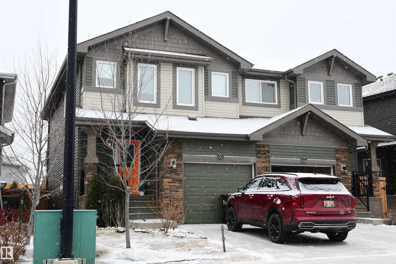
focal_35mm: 46
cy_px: 132
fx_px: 506
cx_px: 198
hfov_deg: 42.8
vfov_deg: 29.2
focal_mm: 31
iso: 280
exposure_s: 1/1000
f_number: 4
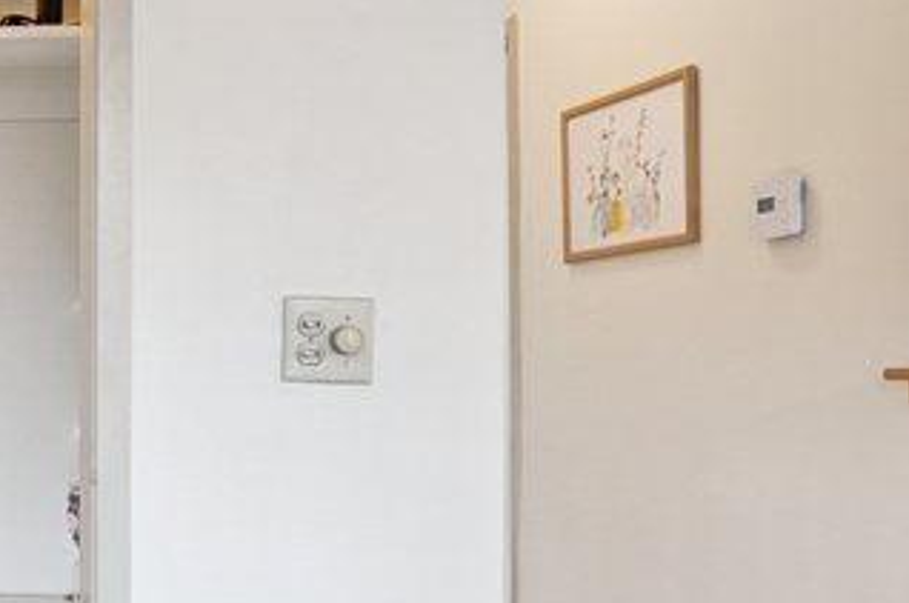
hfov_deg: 27.6
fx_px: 1462
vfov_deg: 23.3
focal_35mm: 58
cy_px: 373
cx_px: -326
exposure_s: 1/6
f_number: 8
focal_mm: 18
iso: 100
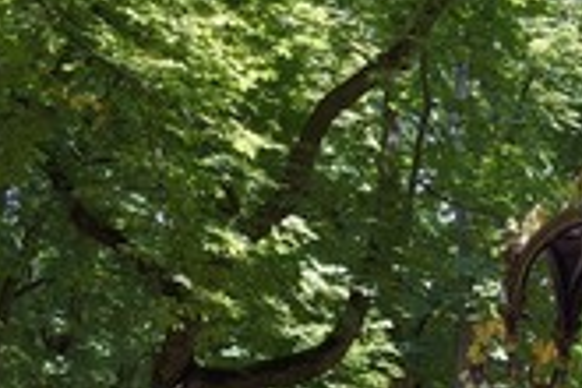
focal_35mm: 122
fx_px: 1972
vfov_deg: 11.1
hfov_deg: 16.2
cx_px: 667
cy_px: 377
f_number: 7.1
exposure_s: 1/125
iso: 200
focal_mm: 48
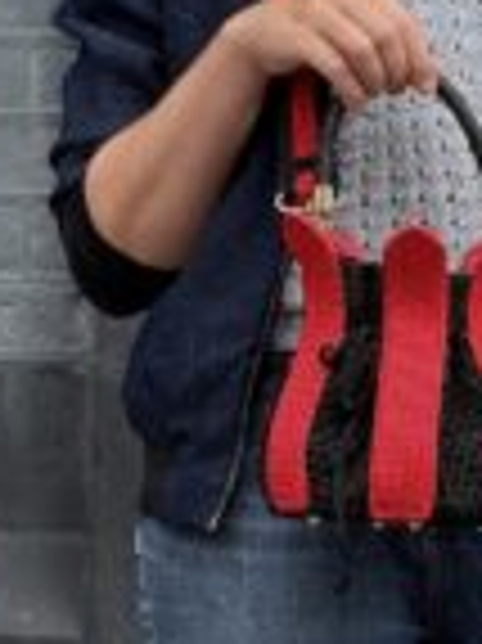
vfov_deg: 5.9
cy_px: 50
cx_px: 252
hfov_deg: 4.4
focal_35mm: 336
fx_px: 6247
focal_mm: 15.66
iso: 50
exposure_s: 1/122
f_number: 2.8
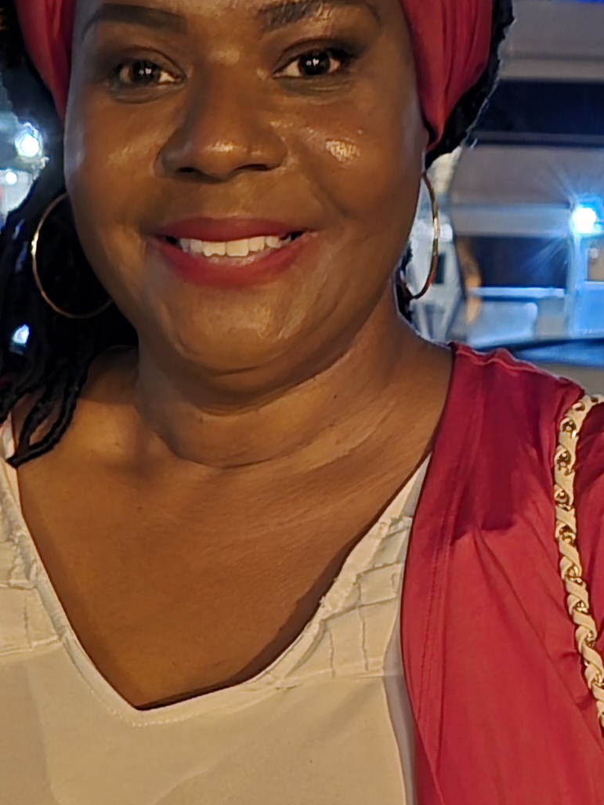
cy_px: 289
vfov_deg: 44.3
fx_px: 977
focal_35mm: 42
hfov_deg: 34.3
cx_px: 244
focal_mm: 6.3
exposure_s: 1/40
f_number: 1.7
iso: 2500
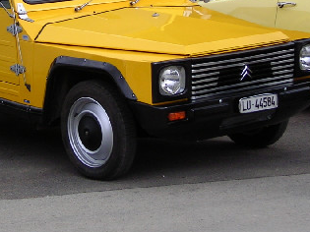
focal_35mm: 120
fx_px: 1074
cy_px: 74
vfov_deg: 12.3
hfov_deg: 16.4
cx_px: 101
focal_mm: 9.3
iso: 50
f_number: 3.6
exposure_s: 1/428
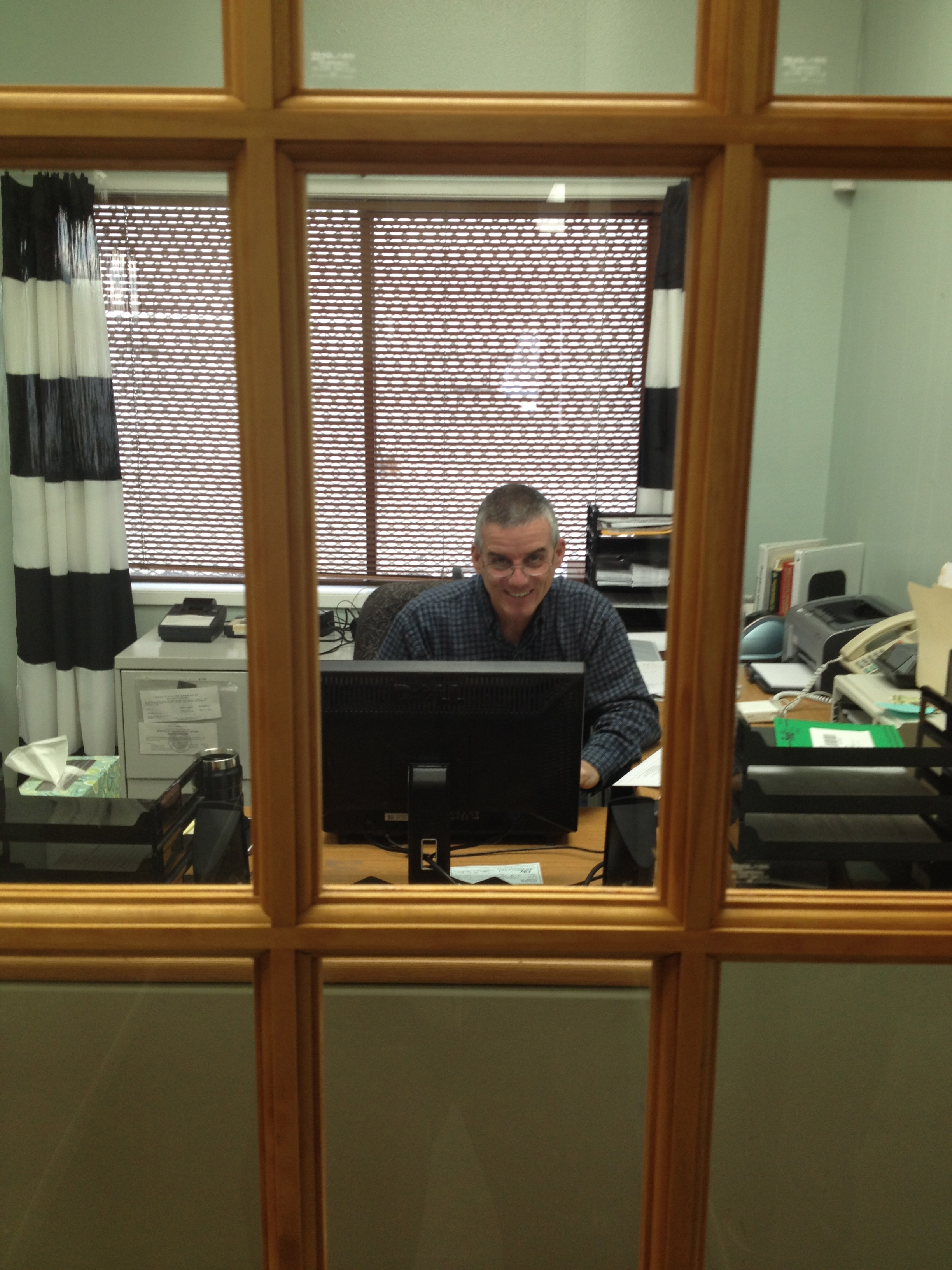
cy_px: 635
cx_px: 476
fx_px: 1283
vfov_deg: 52.6
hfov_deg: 40.7
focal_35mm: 35
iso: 50
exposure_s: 1/24
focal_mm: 4.28
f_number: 2.4
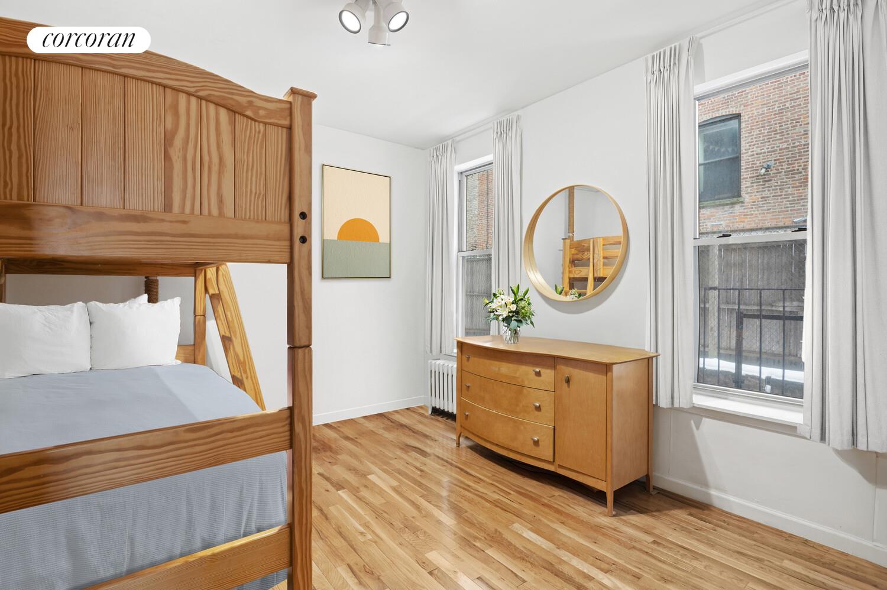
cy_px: 295
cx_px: 444
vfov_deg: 70.4
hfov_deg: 93.3
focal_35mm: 17
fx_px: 419
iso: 400
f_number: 10
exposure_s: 1
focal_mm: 17
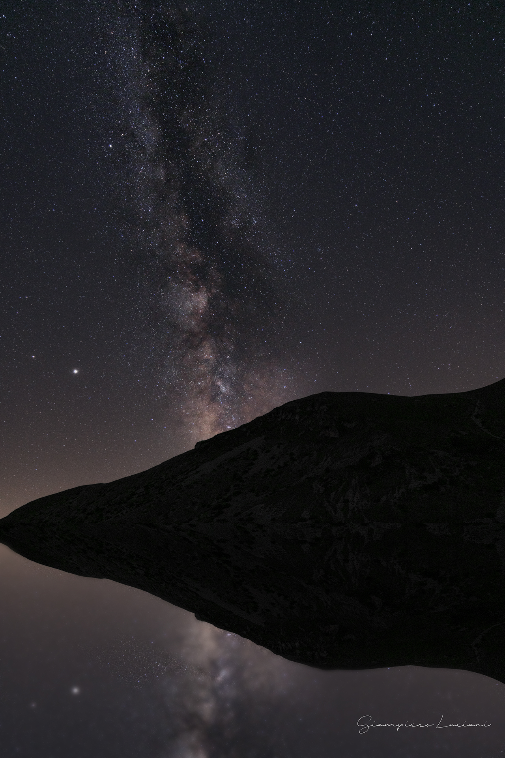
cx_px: 252
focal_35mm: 18
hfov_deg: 67.4
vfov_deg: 90.0
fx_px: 379
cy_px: 379
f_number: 2.8
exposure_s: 13
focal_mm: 18
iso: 1600
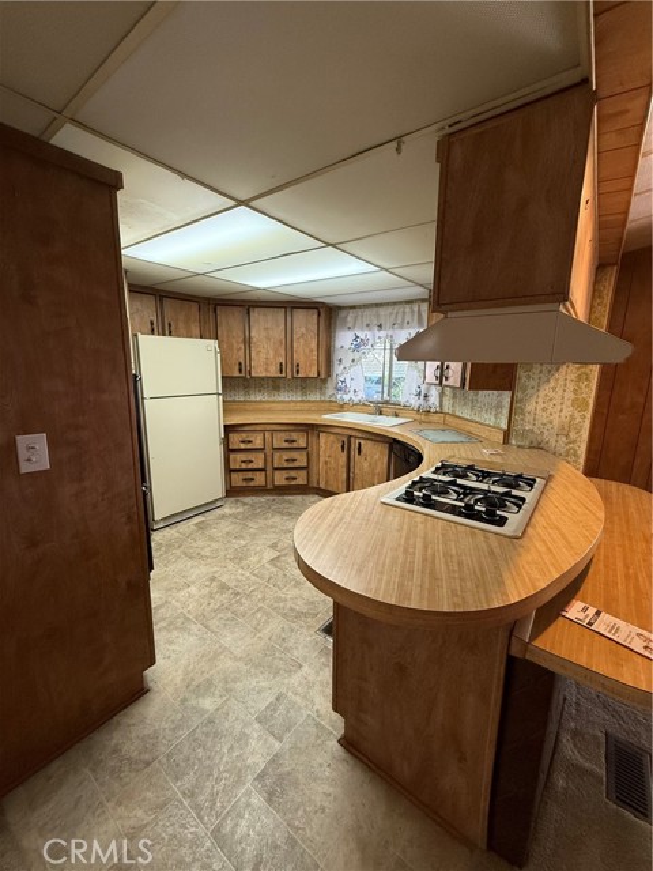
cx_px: 326
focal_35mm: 14
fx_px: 352
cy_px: 436
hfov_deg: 85.7
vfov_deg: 102.1
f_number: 2.2
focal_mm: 2.22
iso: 320
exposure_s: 1/120
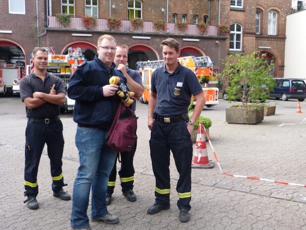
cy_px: 115
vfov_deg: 41.8
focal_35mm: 34
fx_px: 301
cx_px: 153
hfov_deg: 53.9
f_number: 3.5
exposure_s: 1/125
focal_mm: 6.1
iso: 100
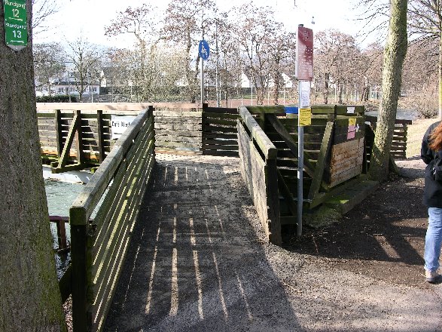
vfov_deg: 40.7
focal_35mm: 35
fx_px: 447
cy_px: 166
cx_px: 221
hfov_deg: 52.6
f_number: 5.6
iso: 50
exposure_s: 1/61.1
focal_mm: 8.9
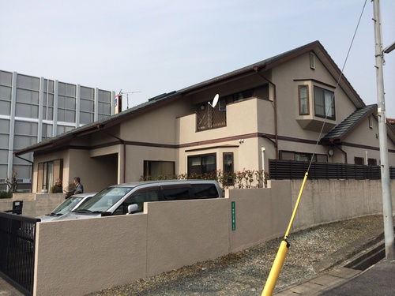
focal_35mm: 30
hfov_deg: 60.0
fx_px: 342
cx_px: 198
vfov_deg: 46.8
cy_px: 148
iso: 32
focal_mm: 4.12
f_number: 2.2
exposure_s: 1/2933
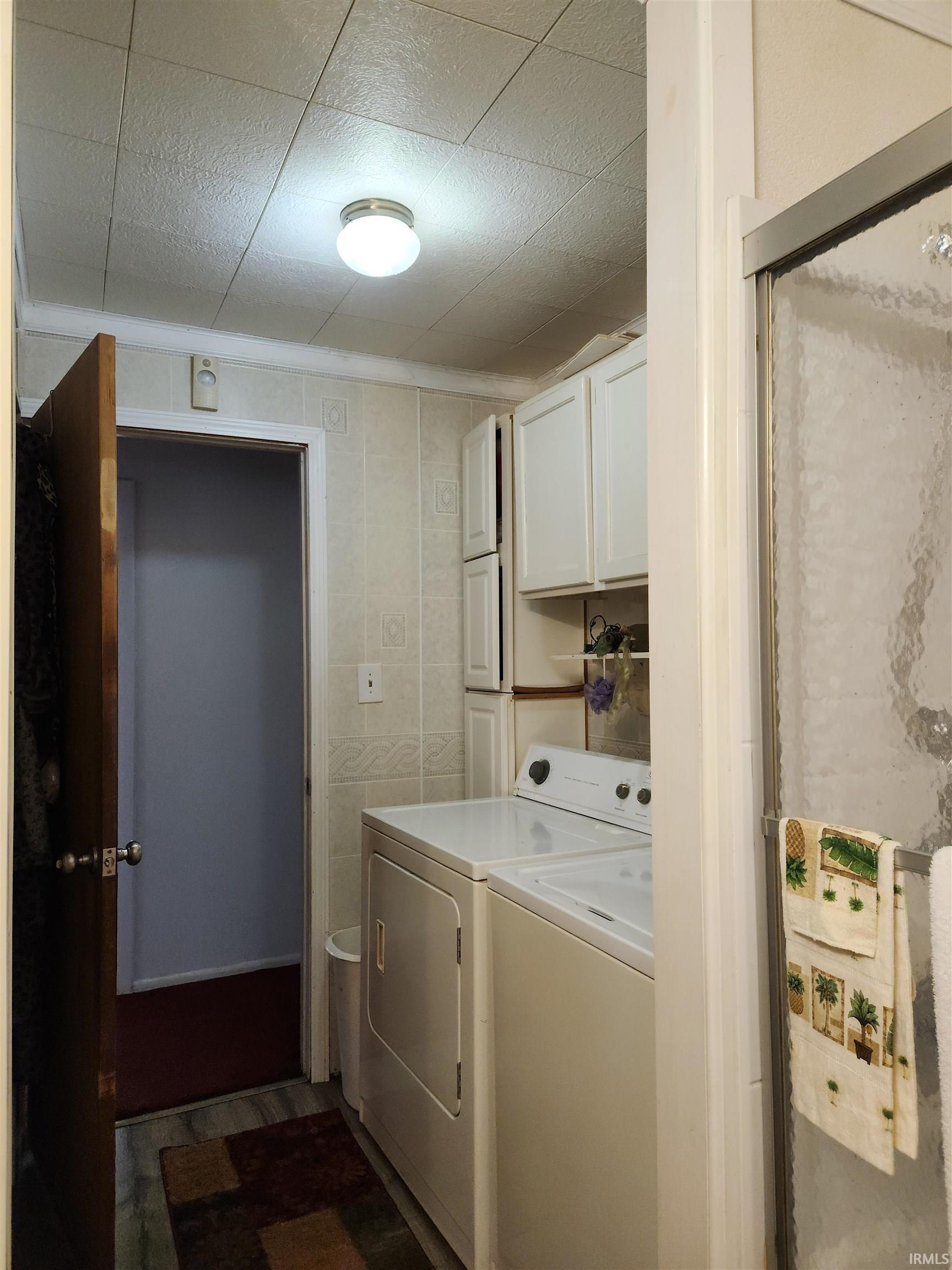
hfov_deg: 58.9
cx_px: 476
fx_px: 843
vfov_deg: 73.9
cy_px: 635
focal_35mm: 23
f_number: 1.8
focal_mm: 5.4
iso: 200
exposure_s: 1/60
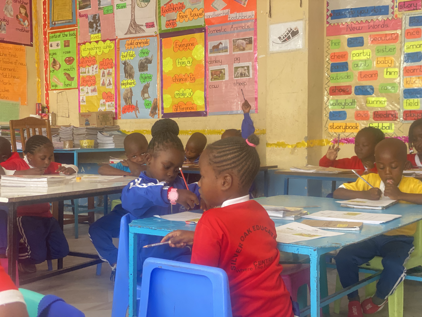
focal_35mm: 52
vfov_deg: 28.0
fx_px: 634
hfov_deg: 36.8
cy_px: 158
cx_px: 211
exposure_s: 1/122
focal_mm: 6
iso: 125
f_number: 2
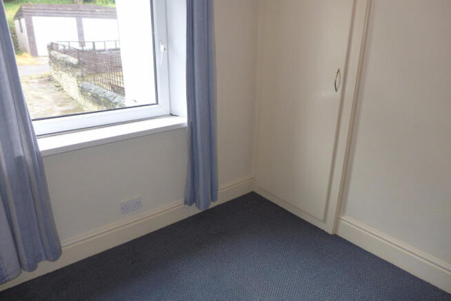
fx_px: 301
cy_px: 150
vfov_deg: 53.2
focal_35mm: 24
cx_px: 226
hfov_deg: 73.7
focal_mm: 4.7
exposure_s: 1/60
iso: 200
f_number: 1.4
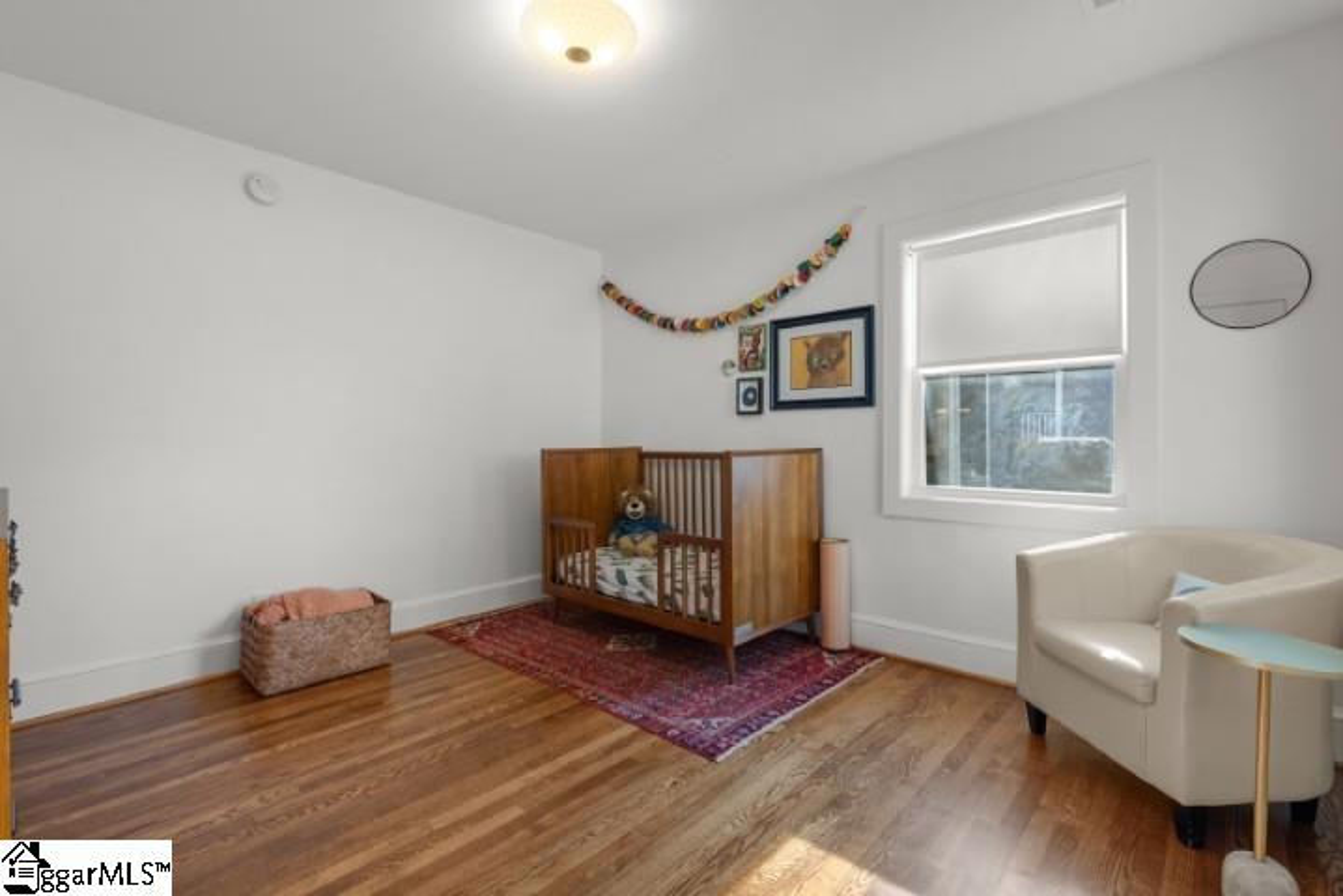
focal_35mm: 16
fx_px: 597
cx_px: 672
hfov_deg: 96.7
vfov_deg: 73.8
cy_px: 448
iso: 200
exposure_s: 1/4
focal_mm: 16
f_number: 8
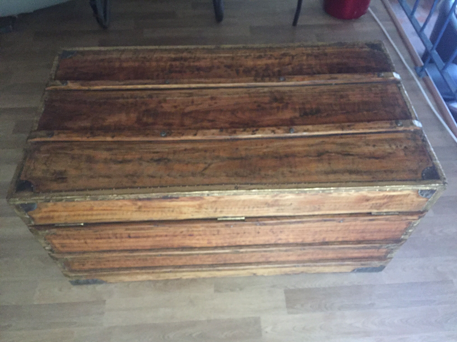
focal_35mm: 29
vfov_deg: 48.2
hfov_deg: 61.7
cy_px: 171
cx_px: 228
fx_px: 383
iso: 400
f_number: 2.2
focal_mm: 4.15
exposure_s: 1/17
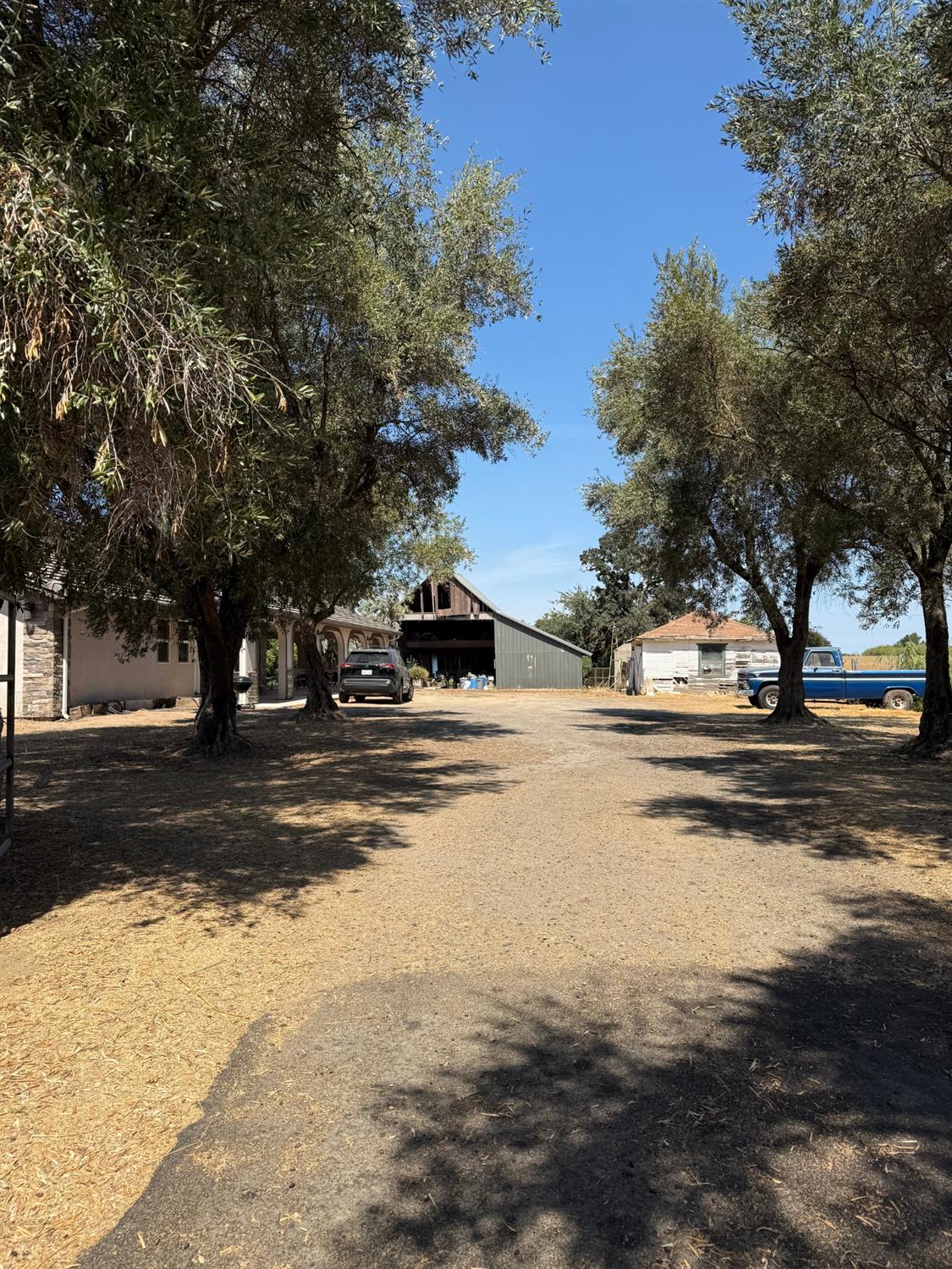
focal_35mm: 24
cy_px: 634
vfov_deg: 71.6
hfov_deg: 56.8
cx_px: 476
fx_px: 880
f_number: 1.78
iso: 80
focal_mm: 6.76
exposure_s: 1/3953
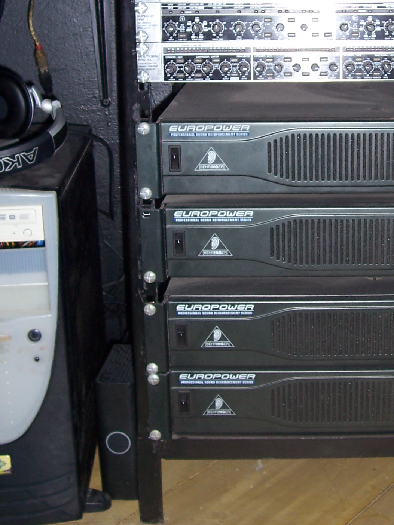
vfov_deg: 31.0
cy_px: 175
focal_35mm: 62
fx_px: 941
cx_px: 321
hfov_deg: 23.3
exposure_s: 1/60
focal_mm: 5.6
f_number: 2.7
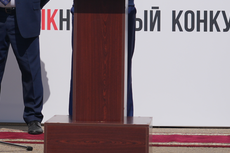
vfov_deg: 6.7
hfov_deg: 10.1
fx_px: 1297
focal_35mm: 203
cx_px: 65
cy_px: -54
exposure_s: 1/2000
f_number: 4.5
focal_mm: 64
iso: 100
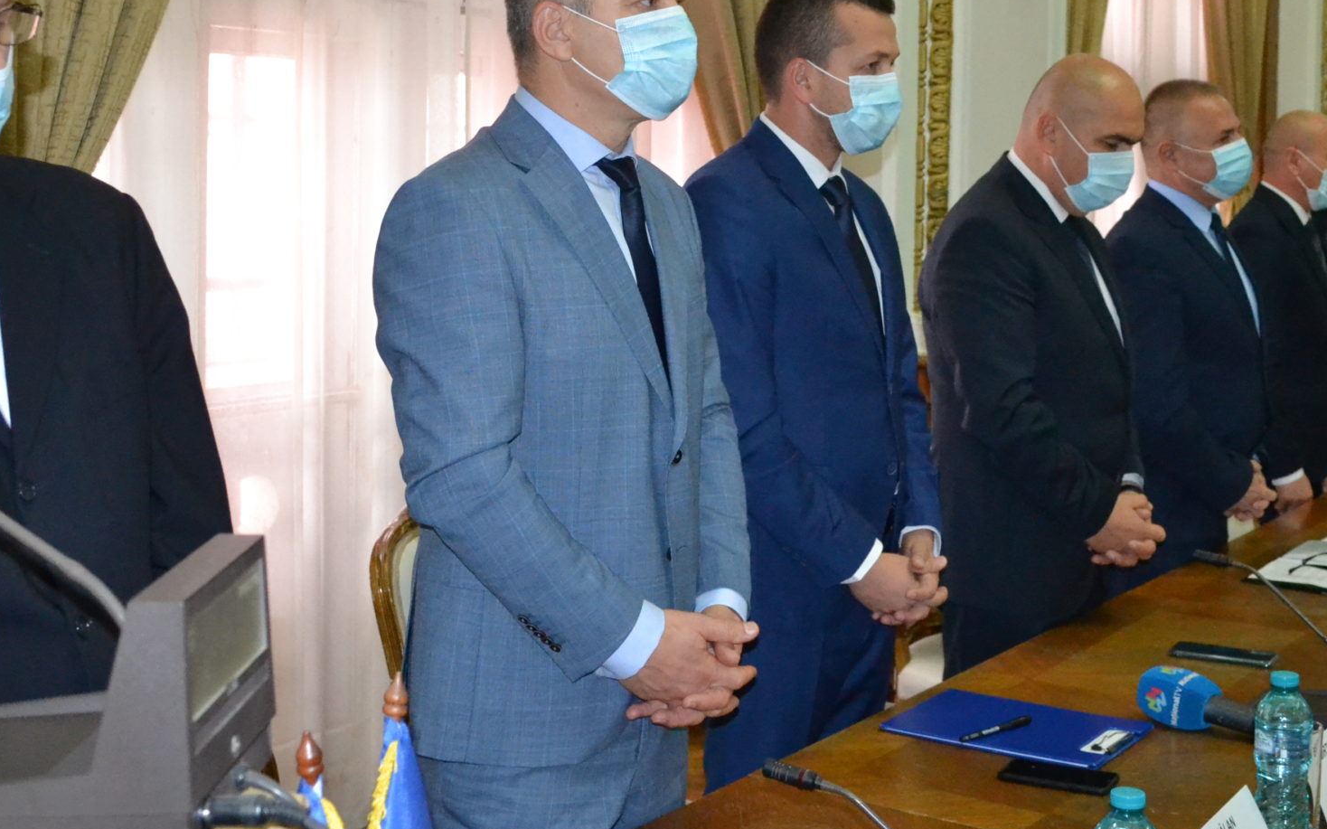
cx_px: 676
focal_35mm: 48
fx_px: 1736
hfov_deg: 41.8
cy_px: 254
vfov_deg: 26.7
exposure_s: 1/60
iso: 3200
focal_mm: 18
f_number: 3.5
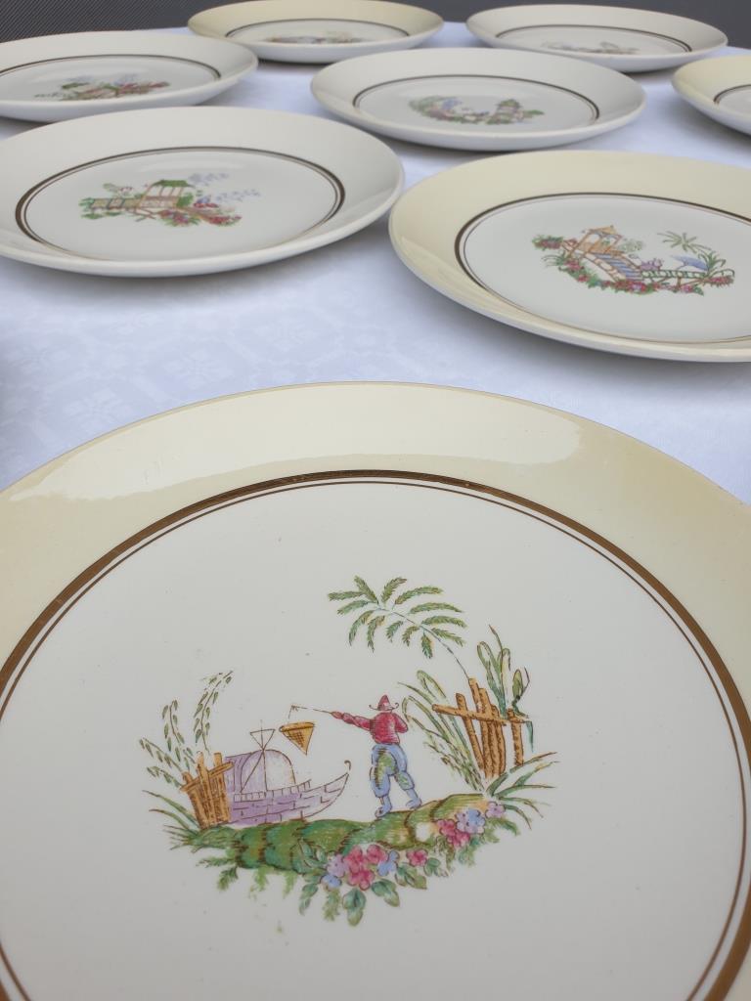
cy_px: 500
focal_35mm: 26
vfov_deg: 67.3
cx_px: 376
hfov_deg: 53.1
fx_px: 752
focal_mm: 4.3
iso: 50
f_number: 2.4
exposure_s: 1/117
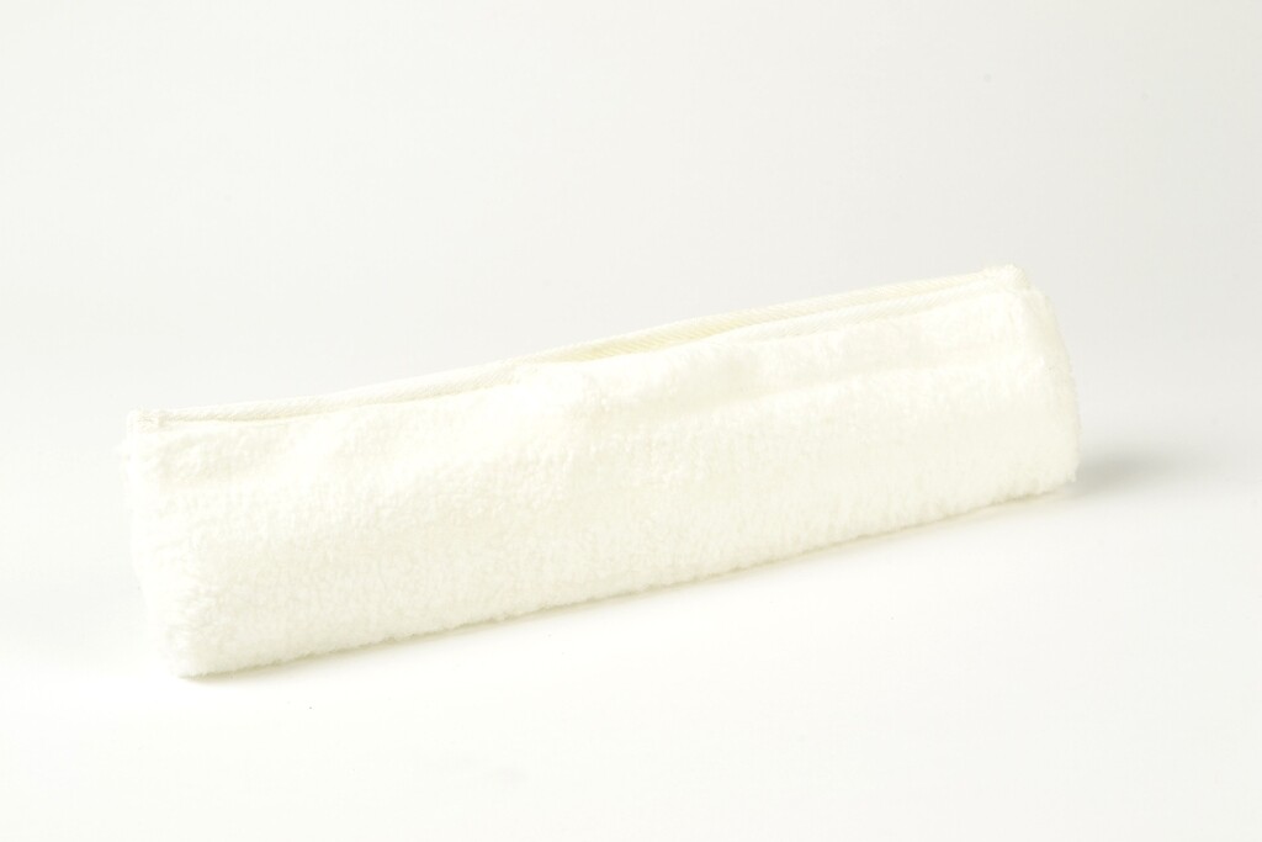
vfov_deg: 19.7
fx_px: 2419
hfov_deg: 29.2
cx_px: 631
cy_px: 421
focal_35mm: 69
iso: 200
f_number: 20
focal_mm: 46
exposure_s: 1/60
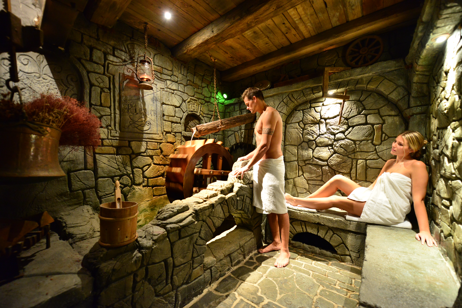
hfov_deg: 104.2
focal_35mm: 14
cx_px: 231
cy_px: 154
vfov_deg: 81.2
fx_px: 180
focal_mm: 14
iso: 2200
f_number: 2.8
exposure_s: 1/15
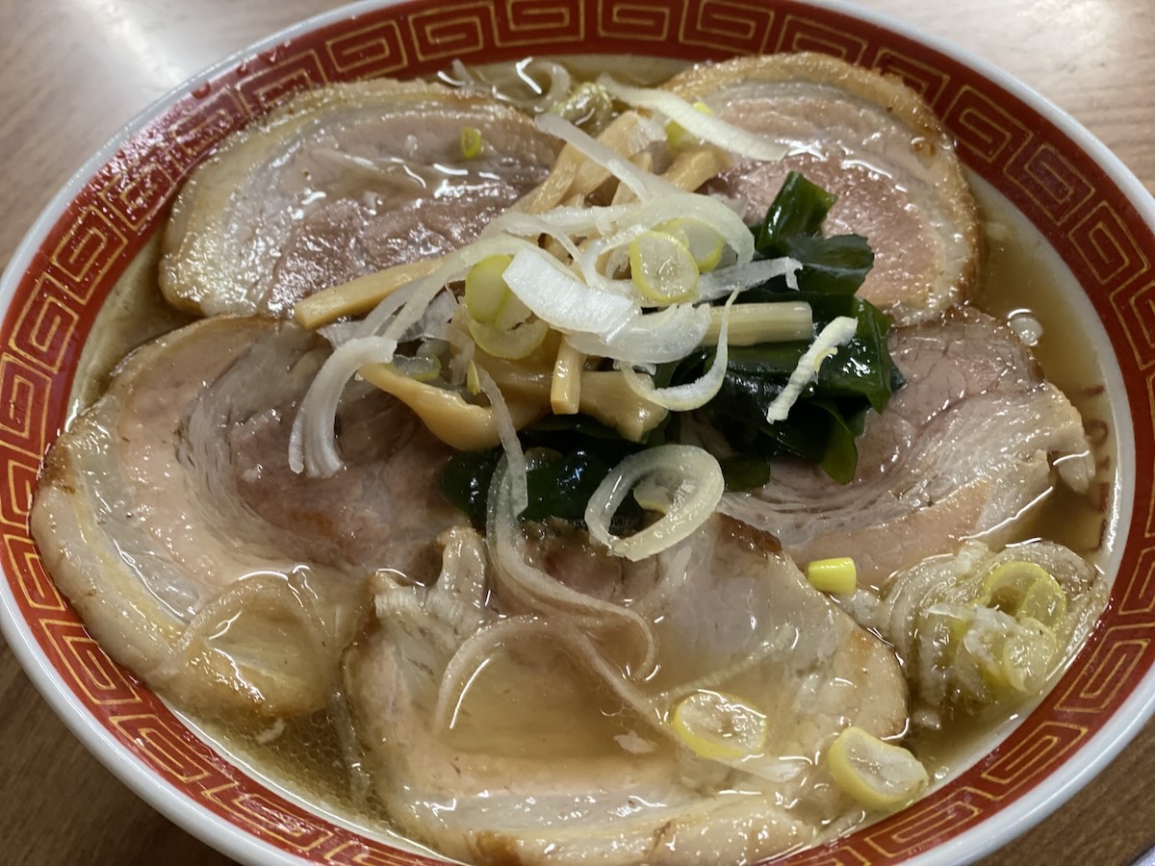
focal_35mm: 52
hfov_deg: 36.8
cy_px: 433
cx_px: 578
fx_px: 1735
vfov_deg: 28.0
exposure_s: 1/50
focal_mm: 6
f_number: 2
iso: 160
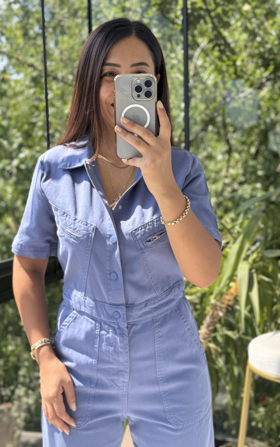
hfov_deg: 25.3
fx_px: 623
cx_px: 130
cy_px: 224
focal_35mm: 51
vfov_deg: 39.6
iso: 64
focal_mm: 6.76
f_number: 1.78
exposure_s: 1/275
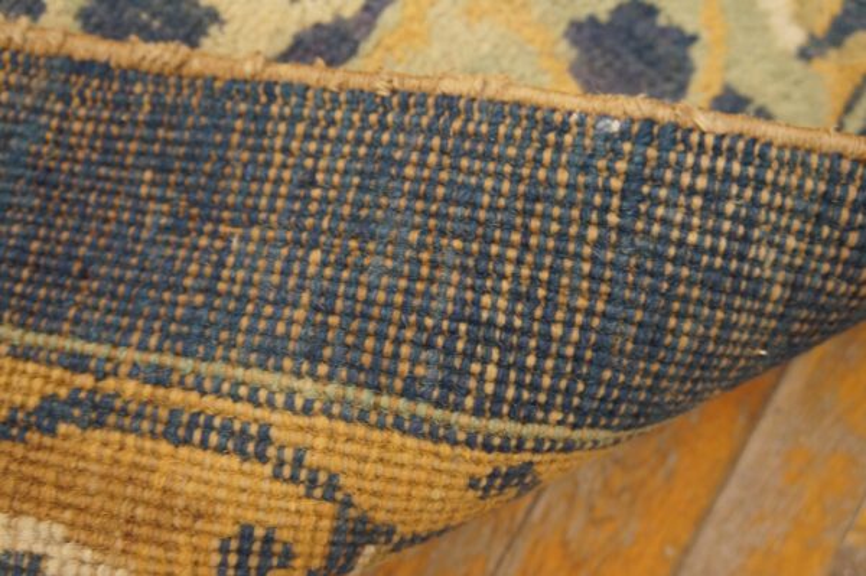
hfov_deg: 59.5
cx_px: 433
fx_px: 757
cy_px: 288
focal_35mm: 32
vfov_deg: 41.6
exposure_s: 1/60
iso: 1600
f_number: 4
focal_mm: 21
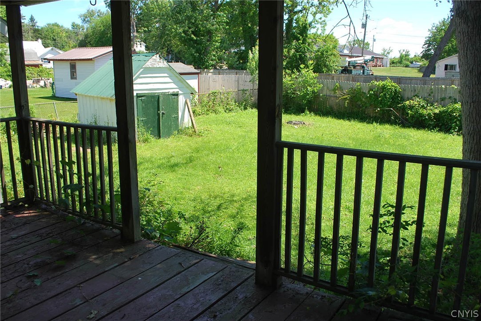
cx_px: 240
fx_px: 401
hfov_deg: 61.9
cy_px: 160
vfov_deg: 43.7
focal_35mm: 30
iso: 100
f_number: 6.3
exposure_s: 1/160
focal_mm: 20
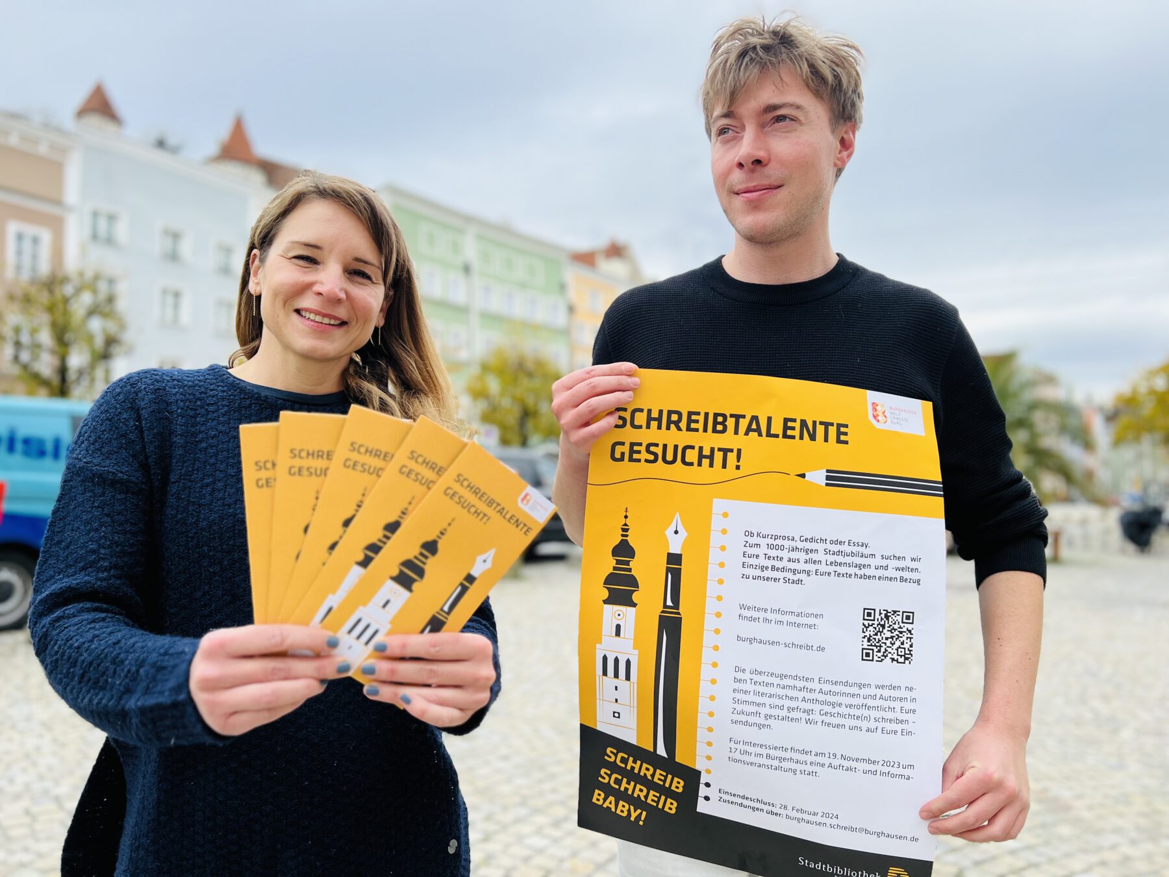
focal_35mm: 26
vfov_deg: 53.1
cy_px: 438
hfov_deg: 67.3
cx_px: 584
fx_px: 878
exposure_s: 1/965
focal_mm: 5.7
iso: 50
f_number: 1.5
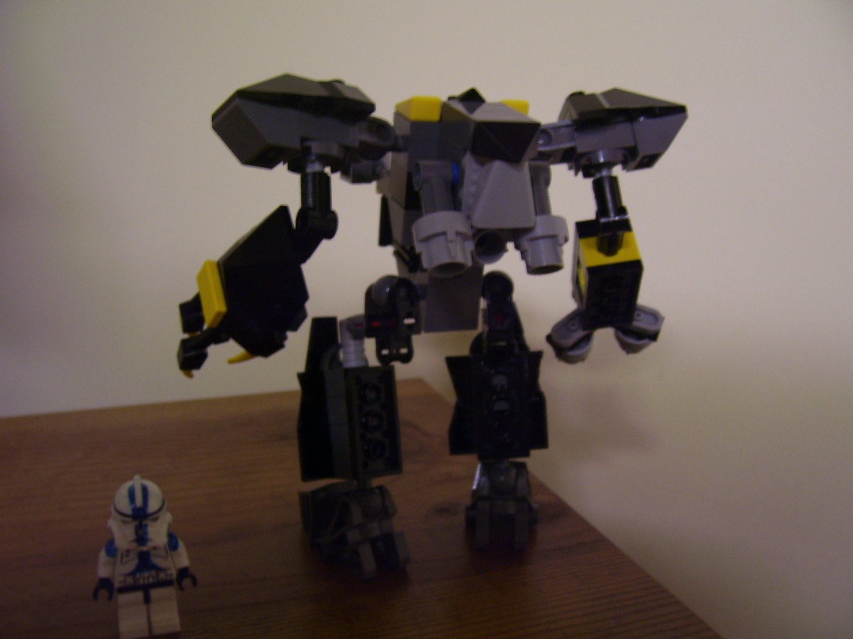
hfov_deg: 54.0
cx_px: 426
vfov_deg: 41.8
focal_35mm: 34
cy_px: 320
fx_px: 838
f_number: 2.7
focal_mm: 5.6
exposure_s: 1/8
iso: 160
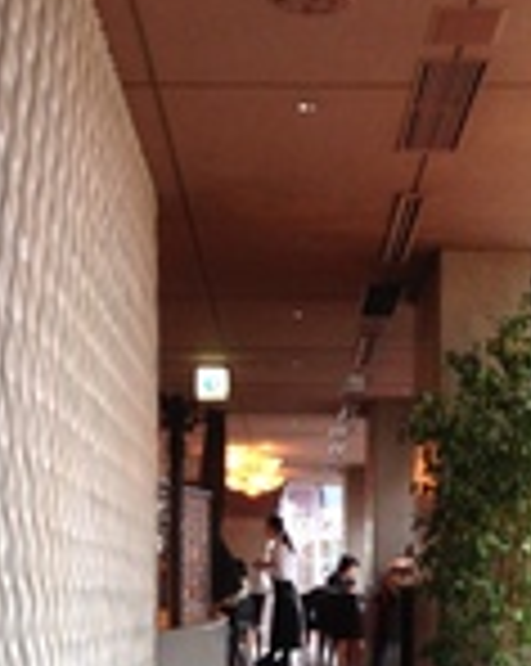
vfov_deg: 21.0
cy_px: 729
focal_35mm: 87
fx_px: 1713
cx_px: 284
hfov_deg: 17.6
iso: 80
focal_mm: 4.12
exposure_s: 1/20
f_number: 2.4
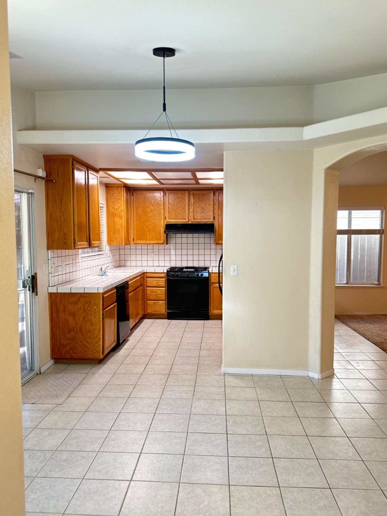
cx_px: 197
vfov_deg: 69.4
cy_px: 263
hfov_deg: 54.9
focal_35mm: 25
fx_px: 373
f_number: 1.78
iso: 500
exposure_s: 1/60
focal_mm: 6.86
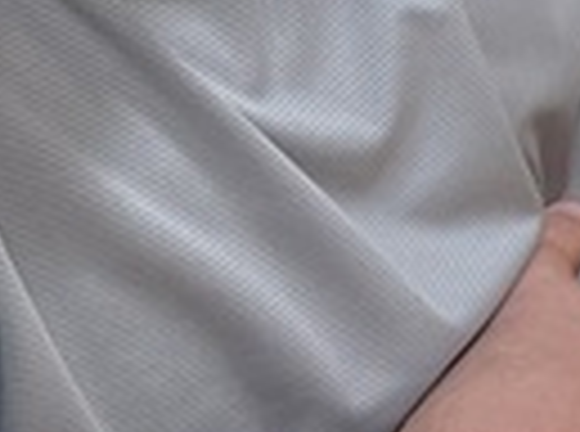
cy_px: -76
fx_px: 3459
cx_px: 2082
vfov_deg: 7.1
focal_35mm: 207
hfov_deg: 7.6
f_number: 1.6
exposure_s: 1/60
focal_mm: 5.1
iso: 80
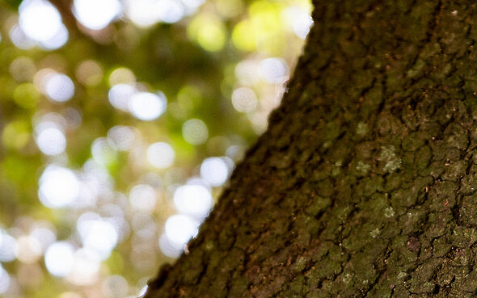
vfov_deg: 11.5
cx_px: -65
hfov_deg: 17.9
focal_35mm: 112
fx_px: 1456
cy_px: 325
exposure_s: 1/160
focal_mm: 18
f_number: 1.8
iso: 100
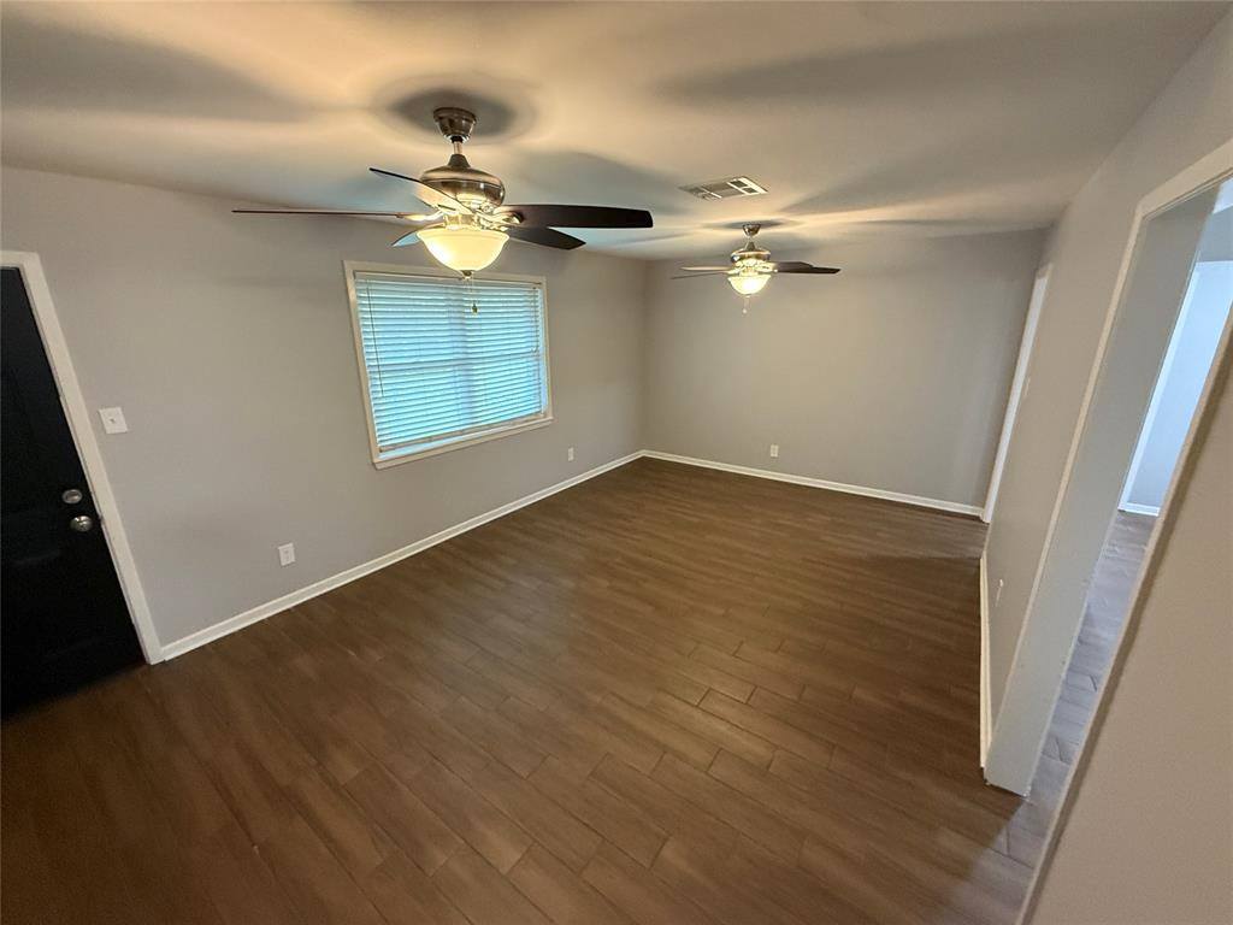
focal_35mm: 14
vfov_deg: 85.7
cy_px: 462
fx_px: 499
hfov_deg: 102.1
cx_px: 616
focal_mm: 2.22
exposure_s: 1/60
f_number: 2.2
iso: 500
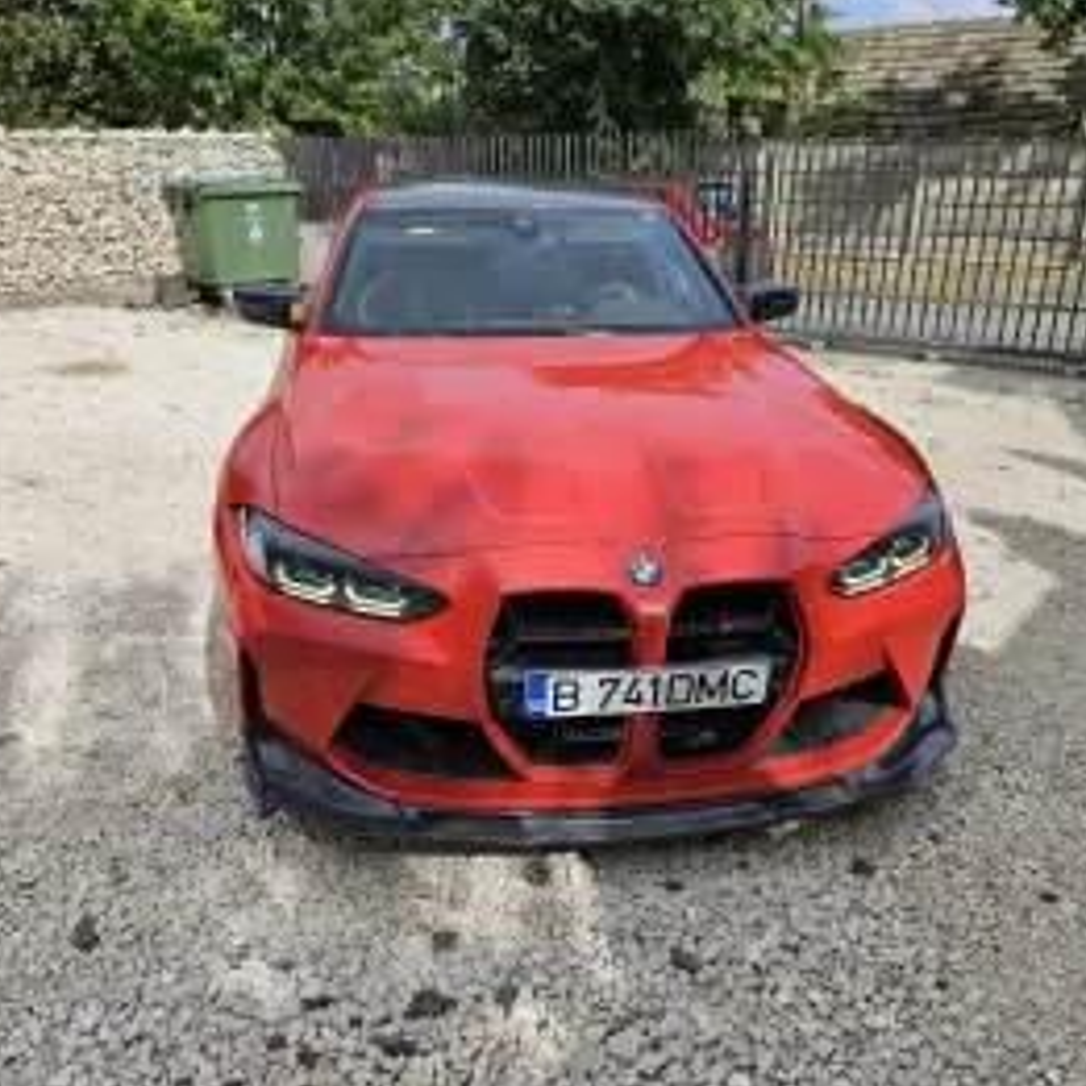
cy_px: 533
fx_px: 994
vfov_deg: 57.3
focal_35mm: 28
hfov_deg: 57.3
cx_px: 549
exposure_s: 1/2572
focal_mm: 5.4
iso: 25
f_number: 1.8
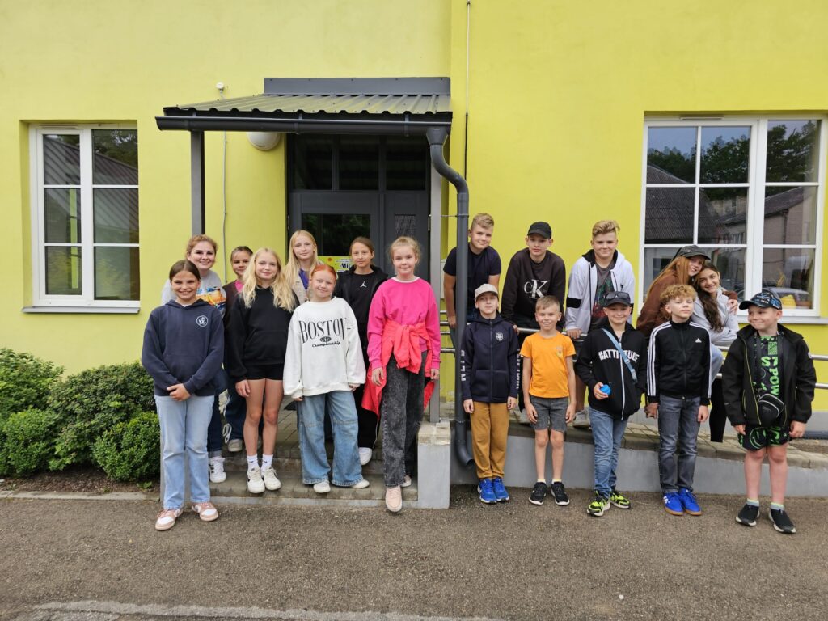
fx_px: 550
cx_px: 414
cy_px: 310
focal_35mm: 23
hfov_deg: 73.9
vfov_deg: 58.9
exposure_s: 1/100
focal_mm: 6.3
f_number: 1.7
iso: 25
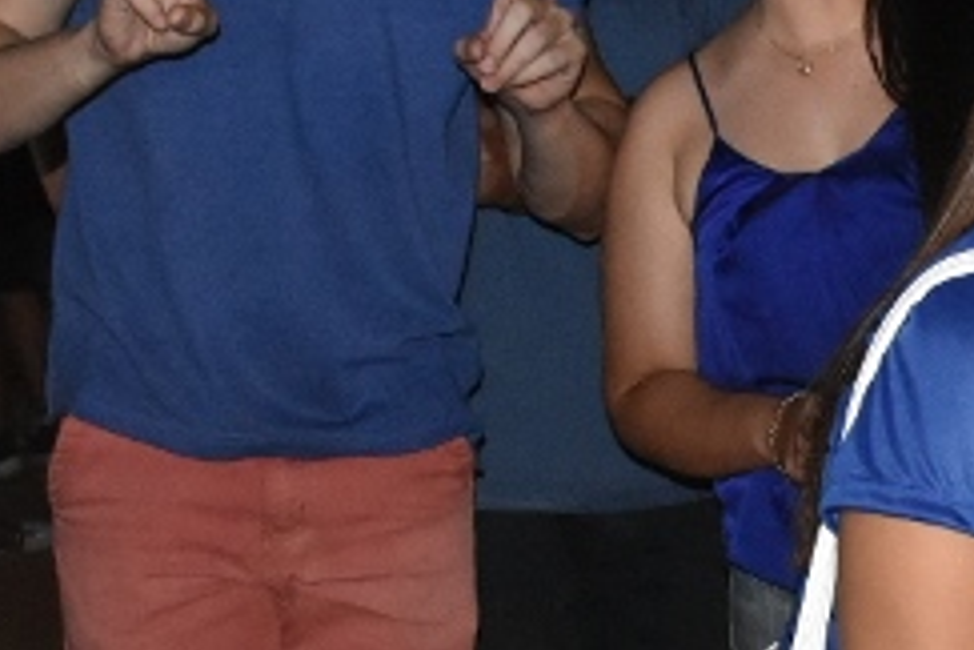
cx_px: 1006
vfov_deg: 12.0
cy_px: 496
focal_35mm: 114
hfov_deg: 17.5
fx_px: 3084
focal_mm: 18
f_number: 4.5
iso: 3200
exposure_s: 1/100
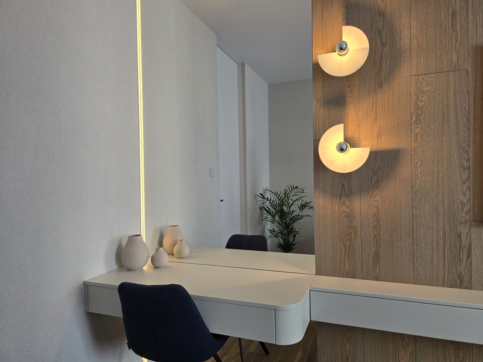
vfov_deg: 58.9
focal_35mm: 23
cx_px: 242
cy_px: 181
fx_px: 321
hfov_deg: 73.9
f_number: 1.7
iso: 32
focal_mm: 6.3
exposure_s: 1/180
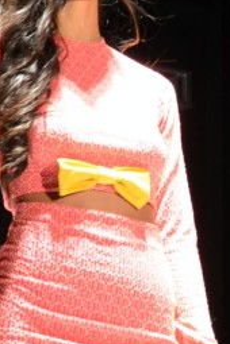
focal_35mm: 181
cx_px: 27
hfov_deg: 7.6
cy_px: 317
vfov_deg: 11.3
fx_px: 1734
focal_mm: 30
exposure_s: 1/50
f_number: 4.2
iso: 800
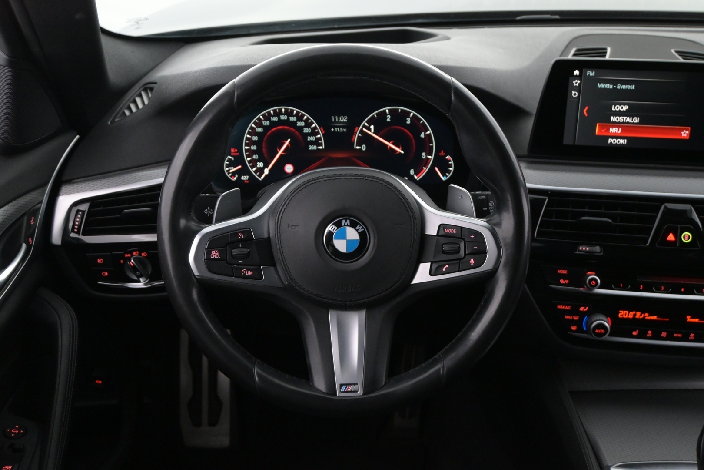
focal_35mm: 41
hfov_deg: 47.2
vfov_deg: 32.4
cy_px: 235
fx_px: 807
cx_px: 352
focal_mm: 27.5
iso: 3200
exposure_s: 1/40
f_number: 4.5
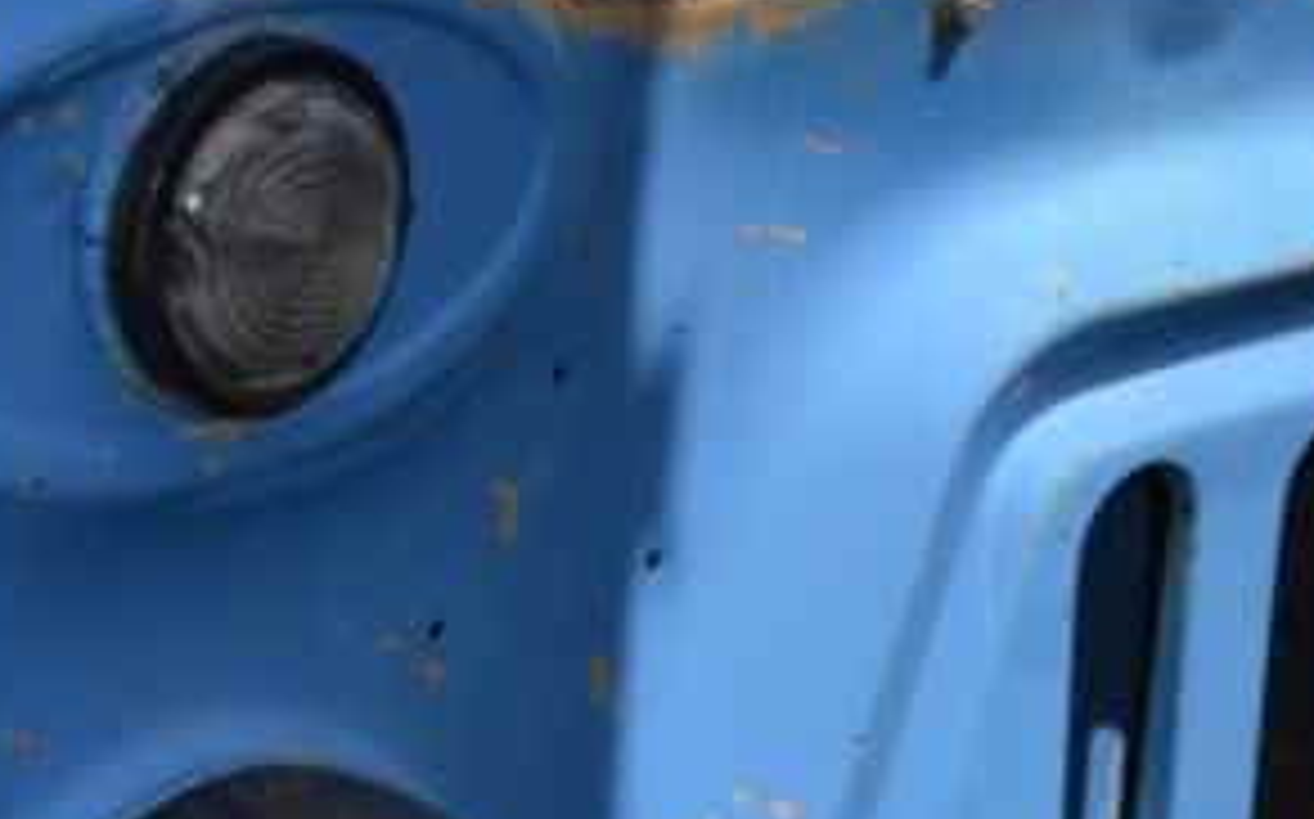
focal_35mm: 151
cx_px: -1138
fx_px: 5403
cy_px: -254
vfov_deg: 8.5
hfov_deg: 12.5
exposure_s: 1/200
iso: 100
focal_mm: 18
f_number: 8
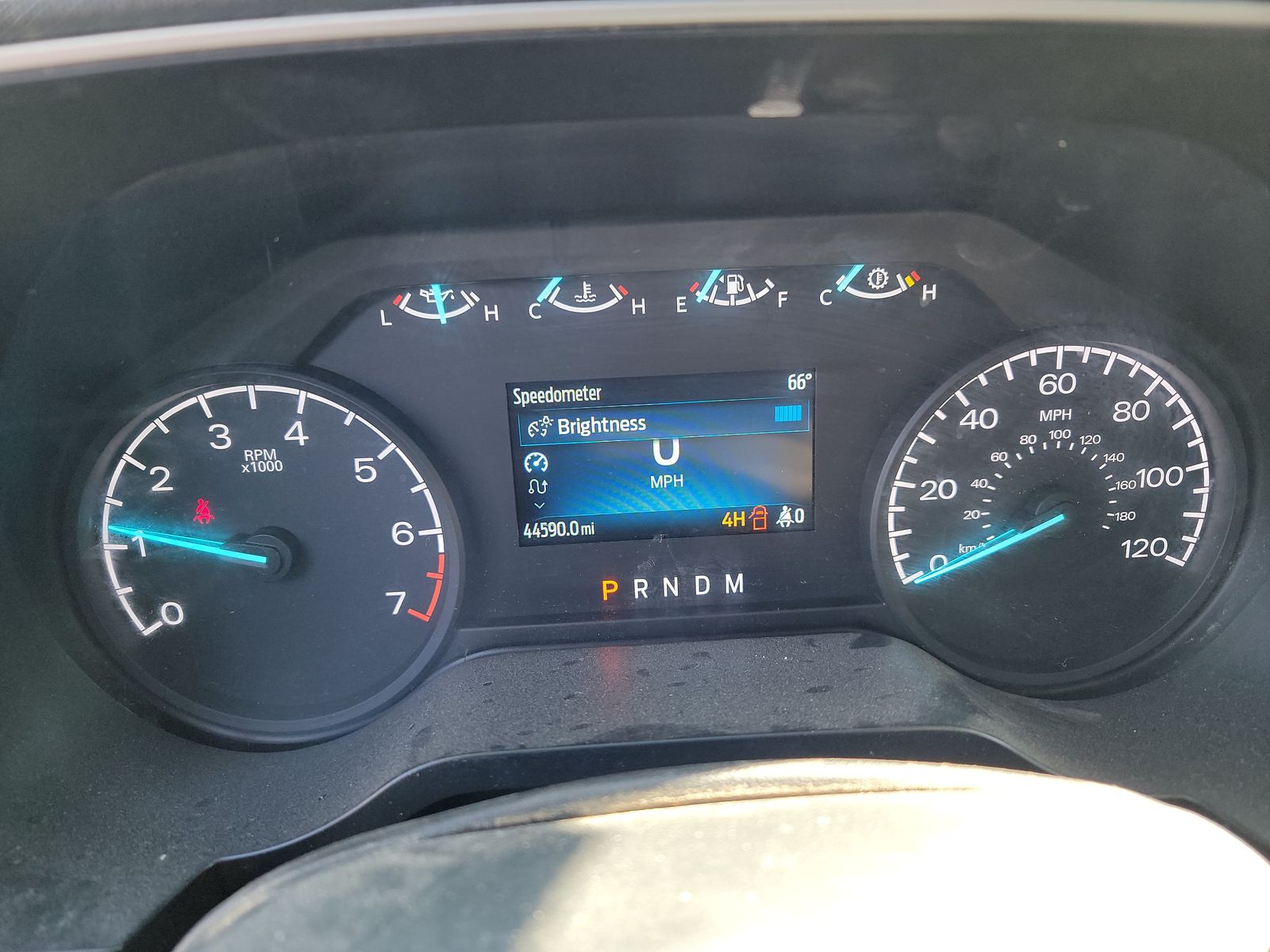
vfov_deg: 56.8
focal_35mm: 24
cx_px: 635
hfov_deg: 71.6
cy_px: 476
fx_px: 881
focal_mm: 6.7
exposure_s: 1/59
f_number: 1.8
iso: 143
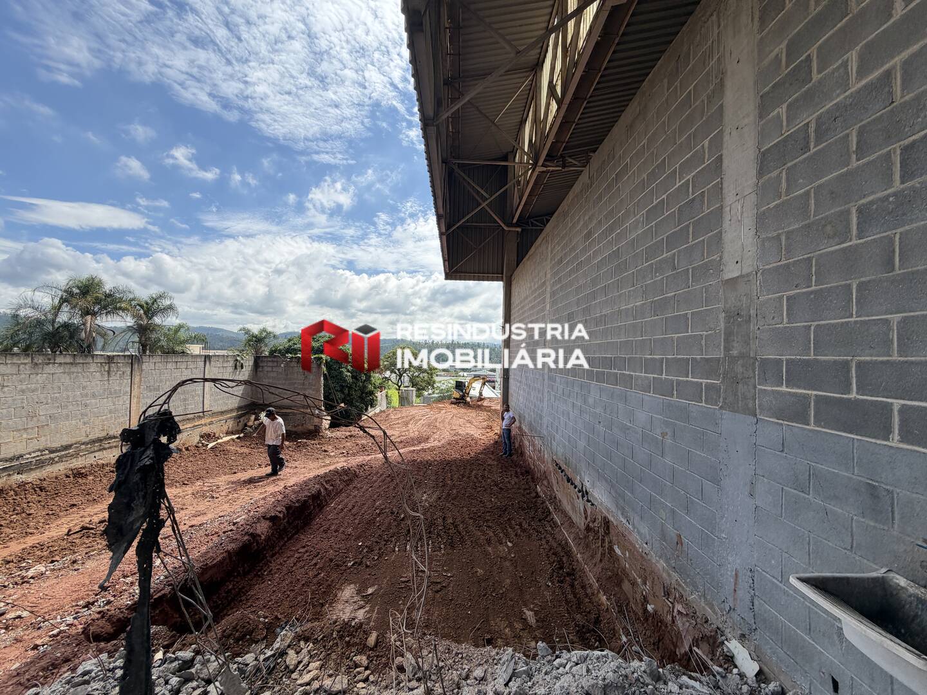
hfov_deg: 102.1
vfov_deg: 85.7
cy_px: 348
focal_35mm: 14
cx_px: 464
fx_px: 375
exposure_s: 1/770
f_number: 2.2
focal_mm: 2.22
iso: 20
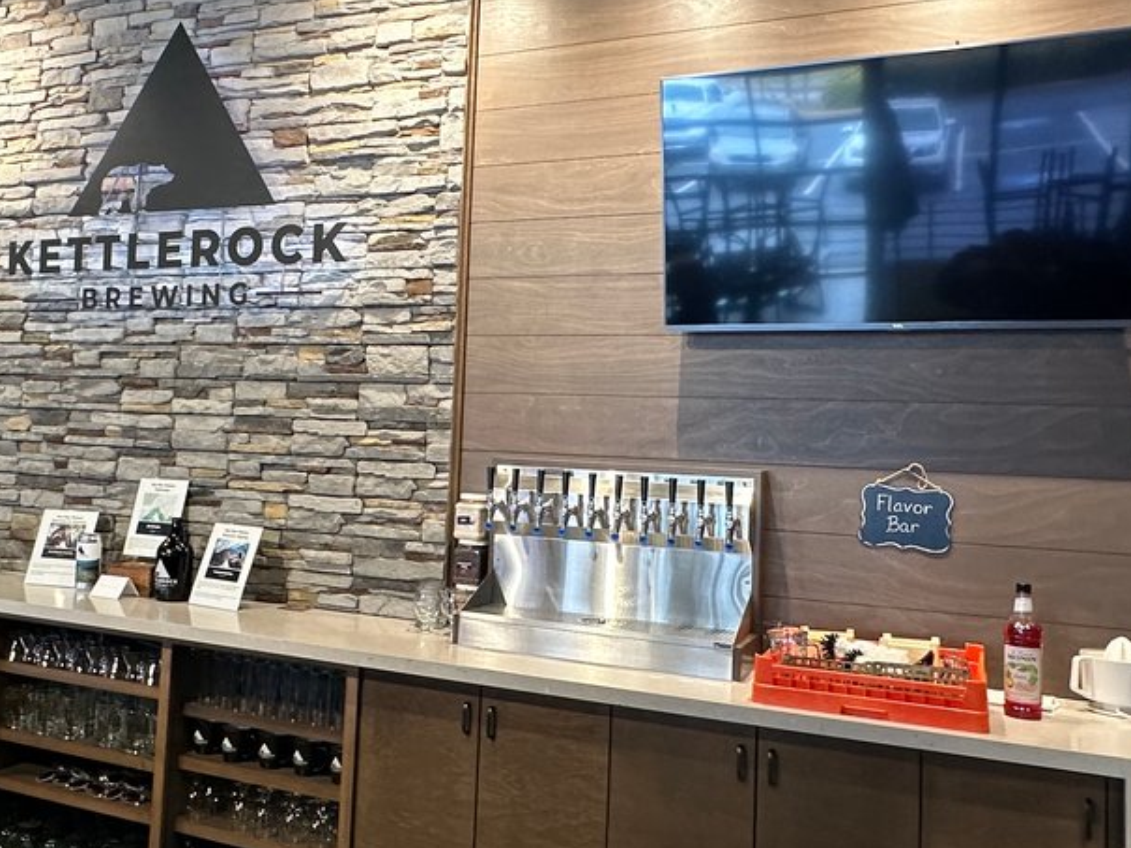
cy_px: 363
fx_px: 1144
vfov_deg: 40.6
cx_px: 418
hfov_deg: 52.0
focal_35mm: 35
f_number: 2.2
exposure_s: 1/60
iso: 200
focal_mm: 2.22
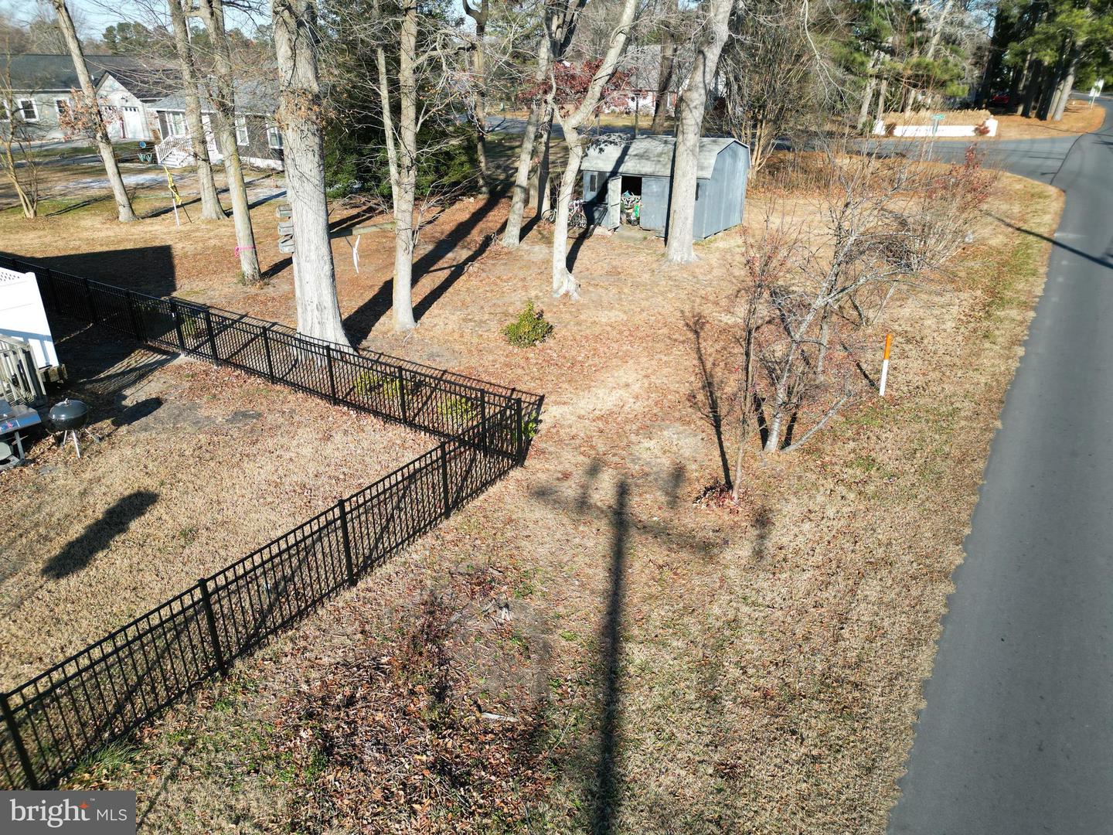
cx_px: 556
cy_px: 418
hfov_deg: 71.6
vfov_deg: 56.8
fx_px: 772
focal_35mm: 24
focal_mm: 6.72
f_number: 1.7
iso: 130
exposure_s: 1/1600
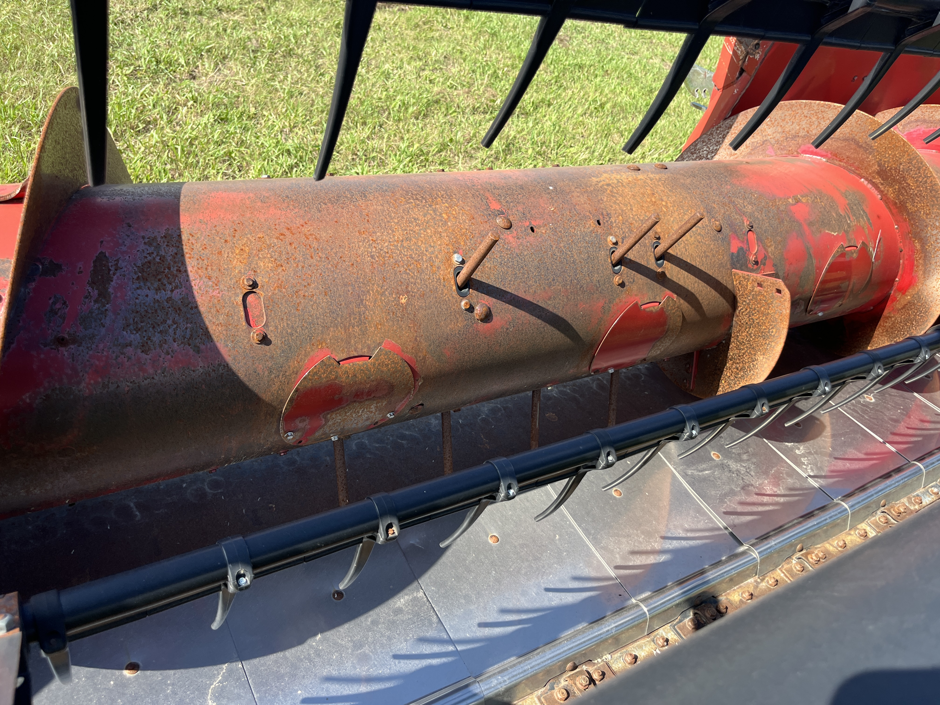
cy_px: 352
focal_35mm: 26
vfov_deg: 53.1
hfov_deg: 67.3
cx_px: 470
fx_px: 706
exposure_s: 1/1056
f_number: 1.6
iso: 50
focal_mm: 5.1
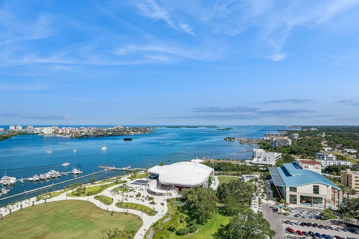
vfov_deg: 59.5
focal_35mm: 21
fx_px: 209
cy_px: 120
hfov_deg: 81.2
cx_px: 180
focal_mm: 14
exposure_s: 1/1250
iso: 200
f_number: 8
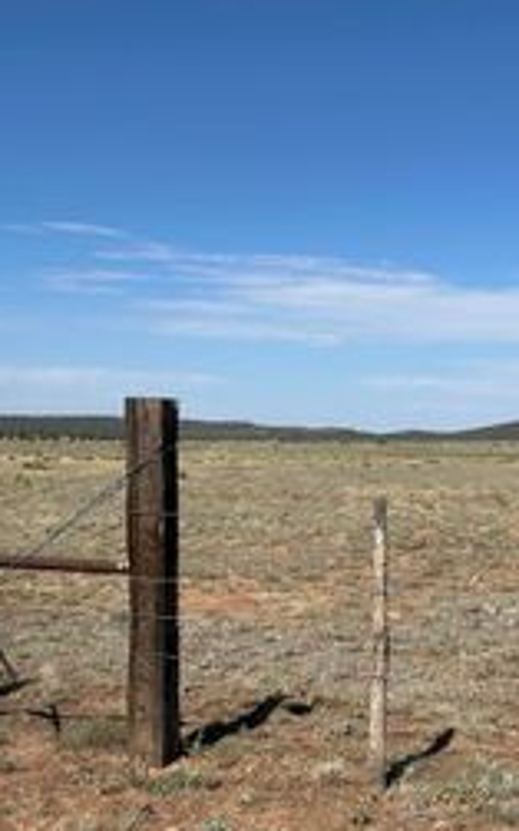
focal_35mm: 55
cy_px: 581
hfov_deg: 23.5
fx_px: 1244
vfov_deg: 36.3
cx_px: 340
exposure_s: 1/6579
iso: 50
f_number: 1.5
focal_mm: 5.7
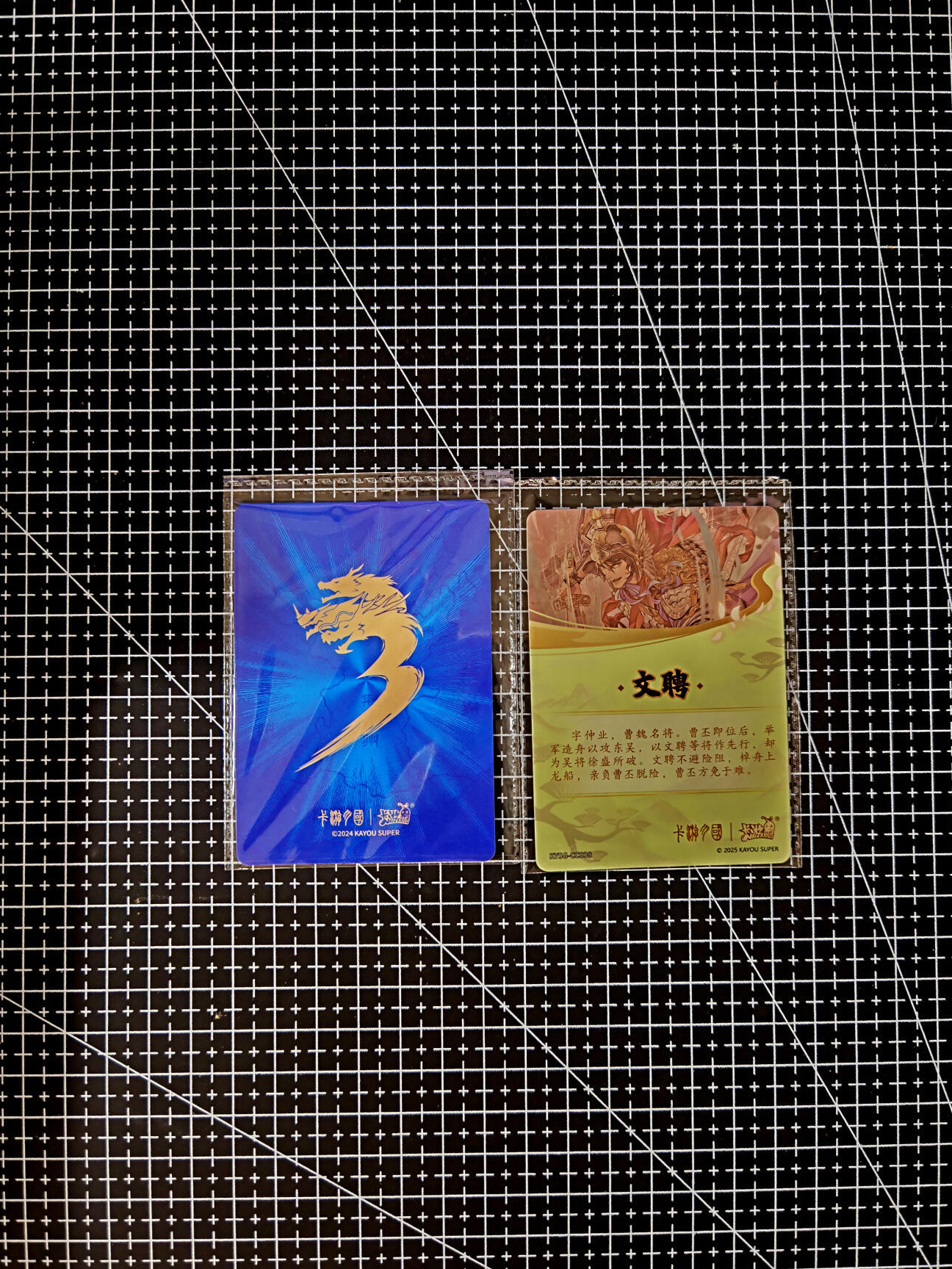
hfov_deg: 54.9
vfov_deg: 69.4
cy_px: 659
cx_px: 468
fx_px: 917
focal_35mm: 25
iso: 640
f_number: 1.9
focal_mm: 6.67
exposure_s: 1/50
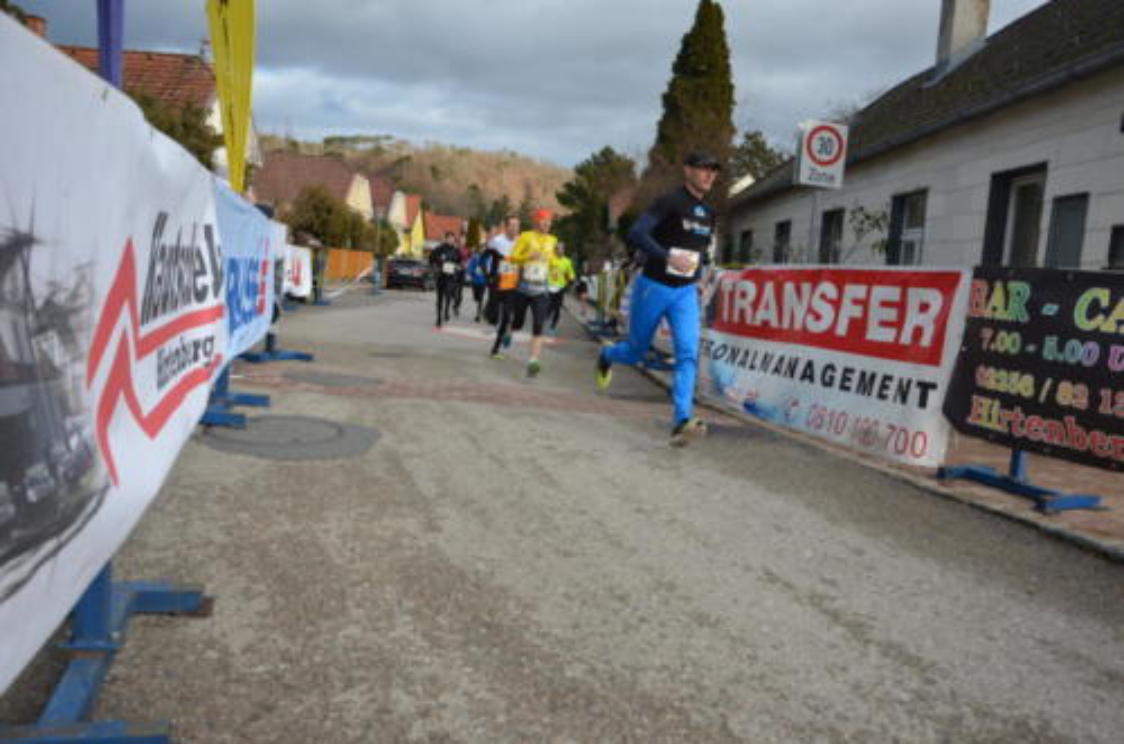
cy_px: 372
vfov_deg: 47.7
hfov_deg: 67.5
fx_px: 841
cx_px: 562
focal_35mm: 27
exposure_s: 1/1500
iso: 400
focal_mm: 18
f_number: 4.8
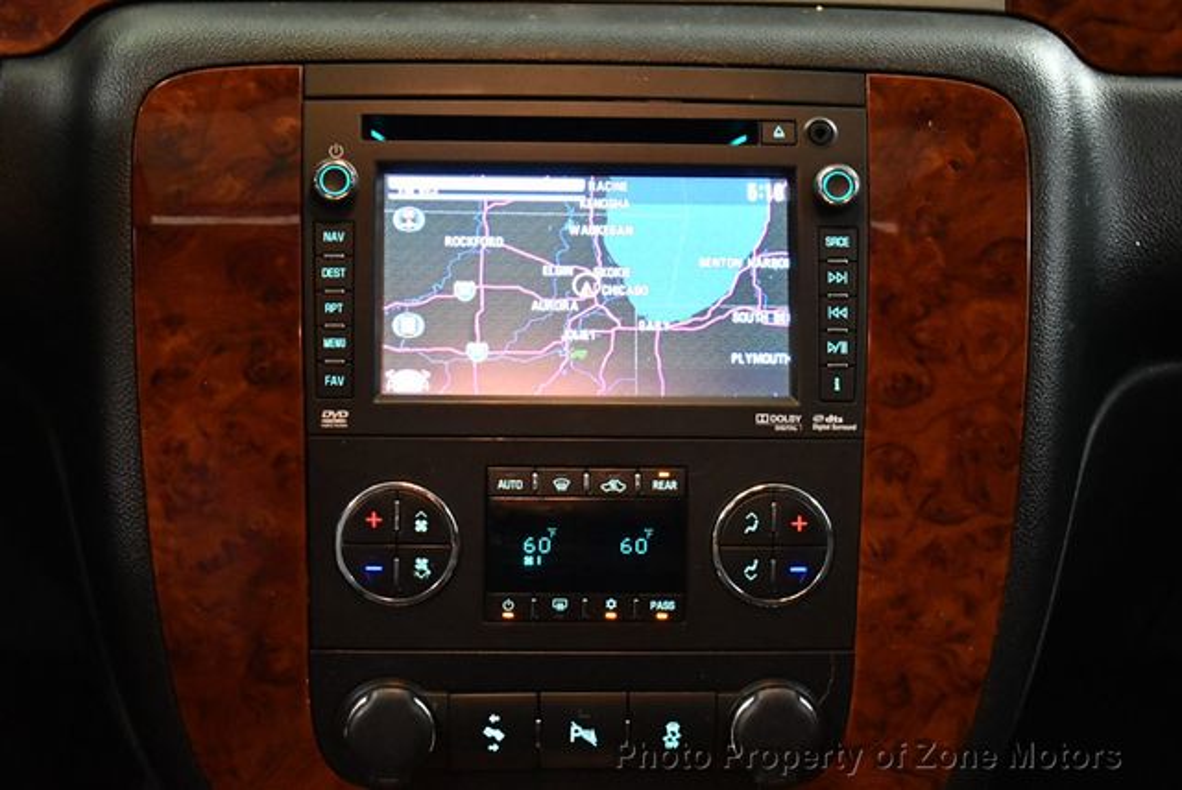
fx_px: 3155
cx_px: 591
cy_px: 395
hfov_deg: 21.2
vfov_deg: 14.3
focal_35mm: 96
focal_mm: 48
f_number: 5.3
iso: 5600
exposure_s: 1/60
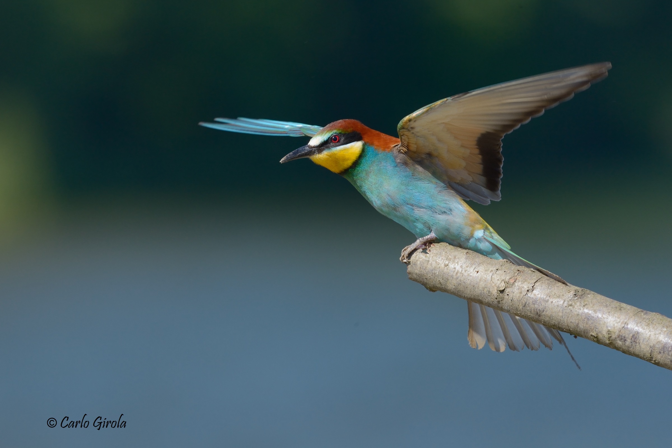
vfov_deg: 2.3
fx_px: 11199
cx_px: 336
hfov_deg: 3.4
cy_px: 224
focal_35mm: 600
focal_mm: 600
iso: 1250
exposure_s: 1/1250
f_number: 11
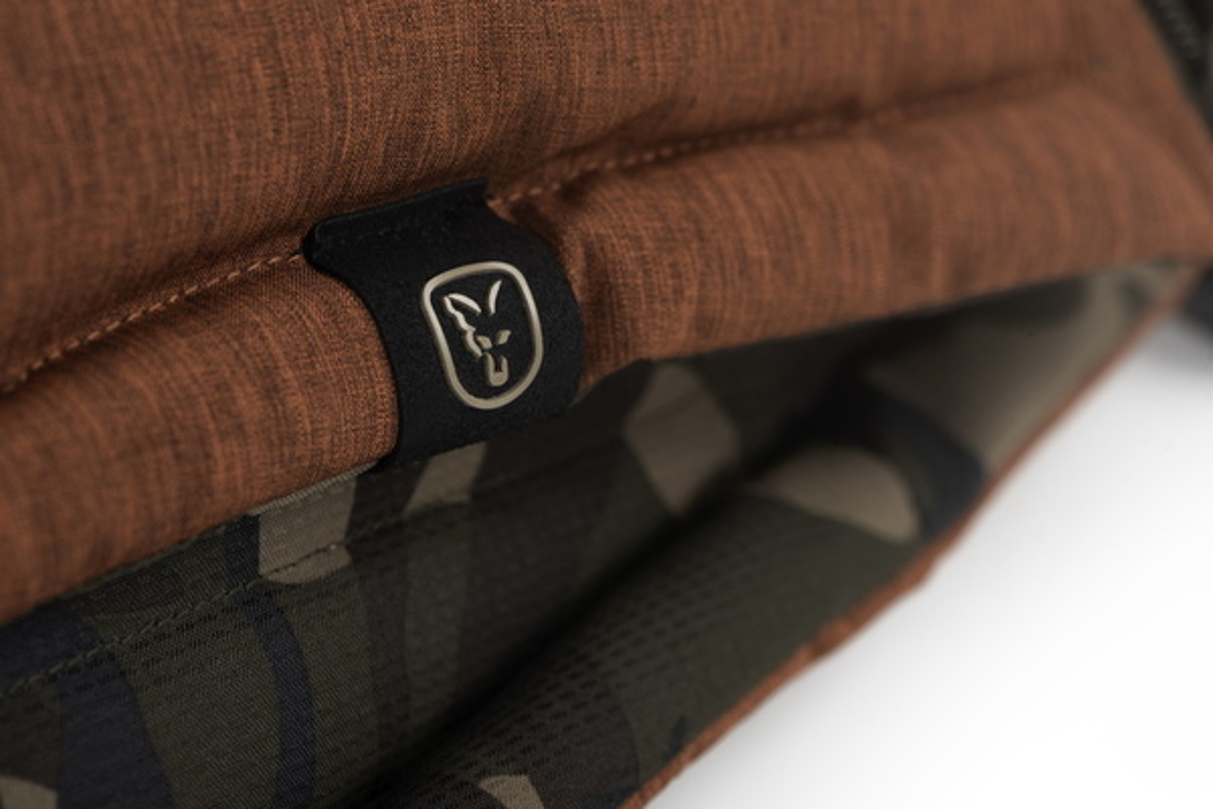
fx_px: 3538
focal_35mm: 105
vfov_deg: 13.0
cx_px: 606
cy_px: 404
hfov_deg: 19.5
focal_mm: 105
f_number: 13
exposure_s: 1/160
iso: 100
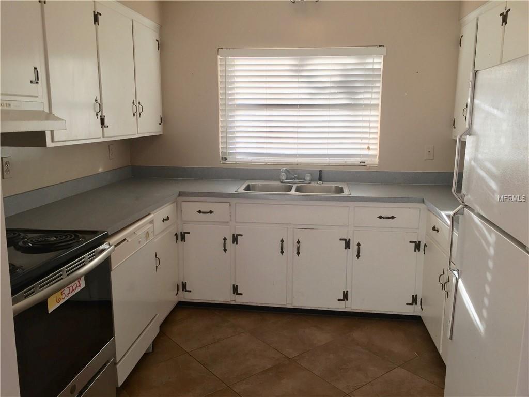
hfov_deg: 61.7
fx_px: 443
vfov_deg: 48.2
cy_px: 198
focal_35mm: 29
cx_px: 264
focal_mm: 4.15
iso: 32
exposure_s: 1/40
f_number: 2.2
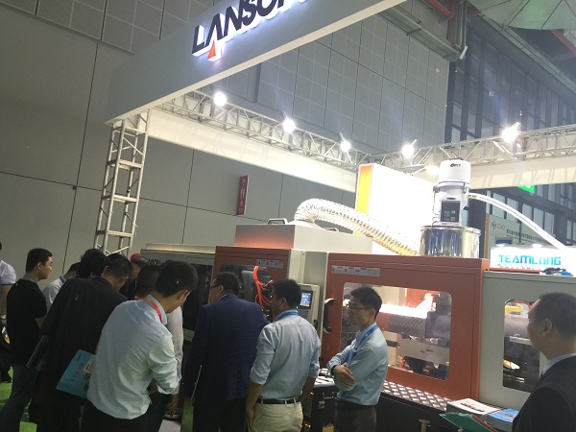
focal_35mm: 29
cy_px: 216
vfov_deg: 48.2
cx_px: 288
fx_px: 483
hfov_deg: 61.7
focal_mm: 4.15
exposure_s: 1/33
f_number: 2.2
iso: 80
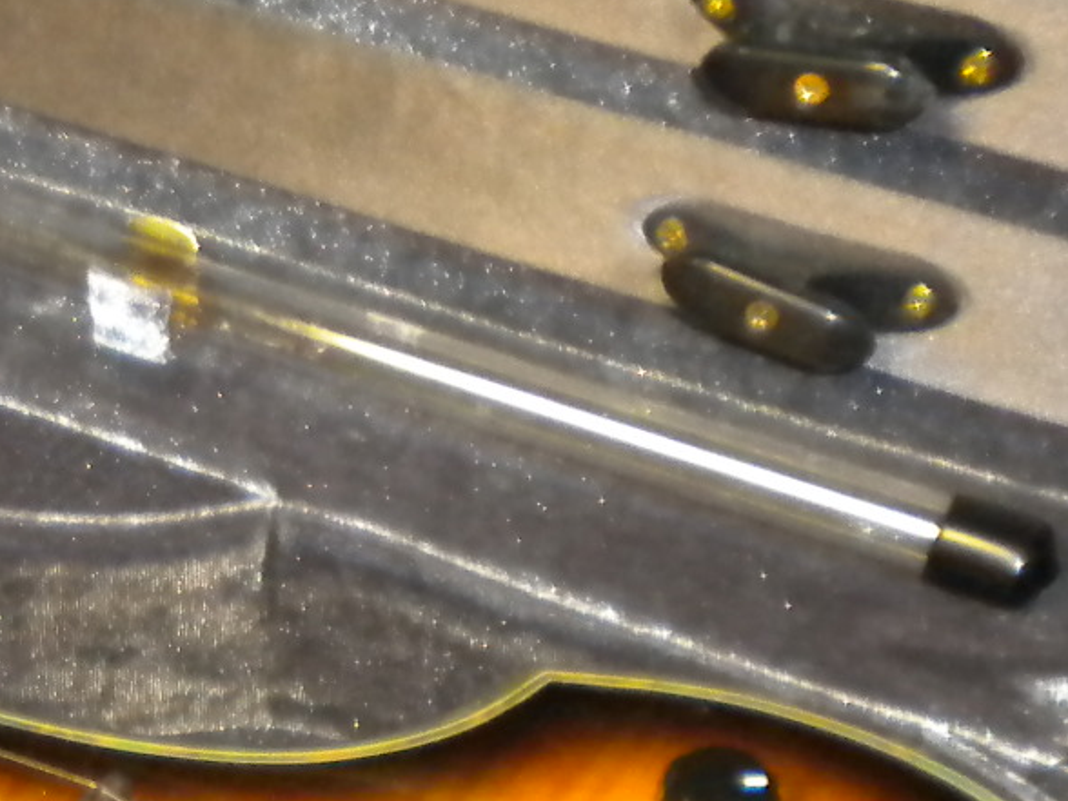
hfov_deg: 15.3
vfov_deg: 12.0
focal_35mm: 122
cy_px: 761
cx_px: -394
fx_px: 3764
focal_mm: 6.3
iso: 400
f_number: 3.1
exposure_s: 1/30
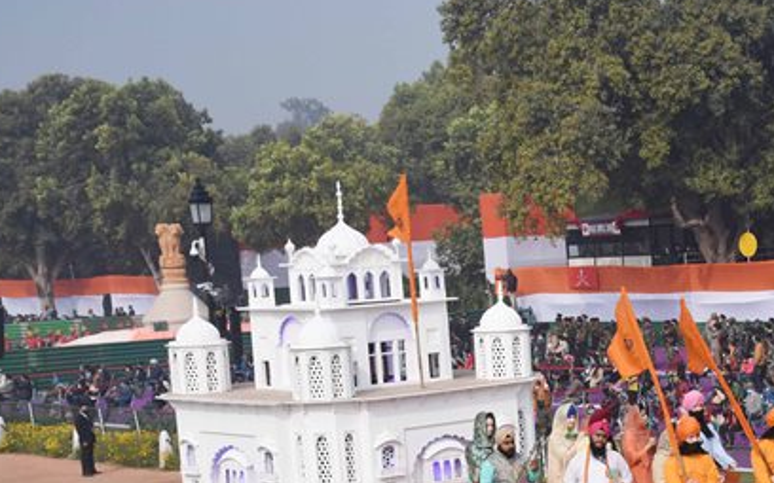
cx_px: 730
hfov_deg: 22.4
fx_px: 1898
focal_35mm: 90
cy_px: 480
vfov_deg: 14.3
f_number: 5.6
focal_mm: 30
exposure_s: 1/3200
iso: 400
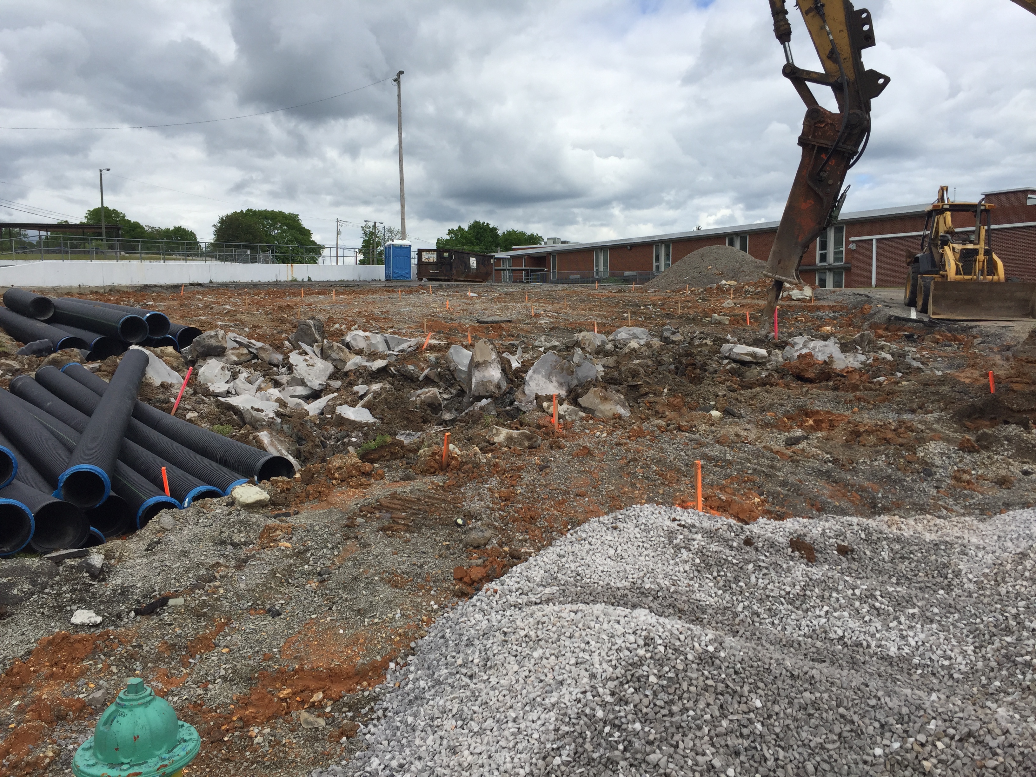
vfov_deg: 48.2
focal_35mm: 29
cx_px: 518
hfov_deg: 61.7
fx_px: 868
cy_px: 388
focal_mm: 4.15
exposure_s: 1/2198
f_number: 2.2
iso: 32
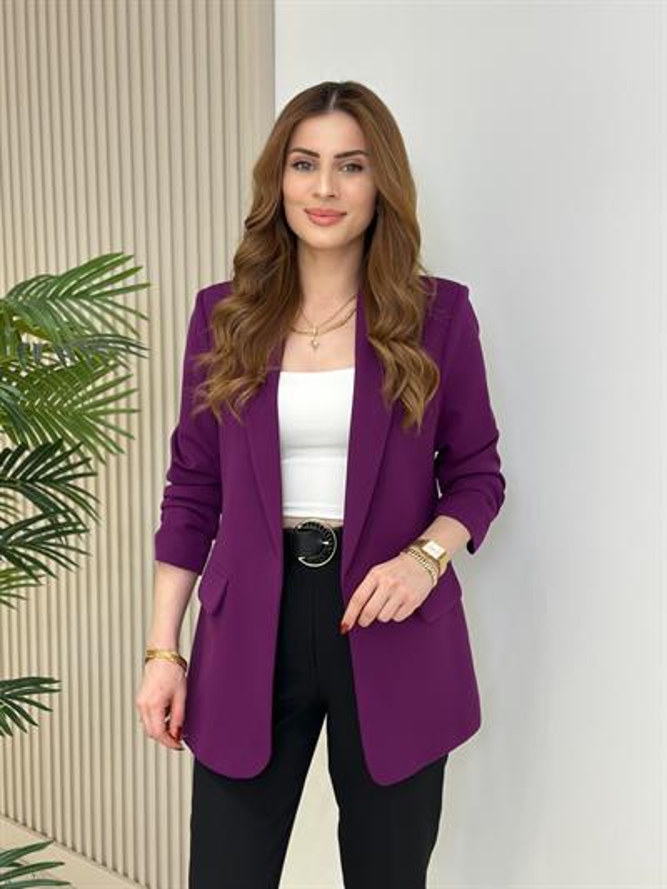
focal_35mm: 48
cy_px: 444
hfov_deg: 30.3
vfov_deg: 39.6
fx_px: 1233
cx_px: 334
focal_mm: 6.86
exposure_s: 1/130
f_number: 1.78
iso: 80
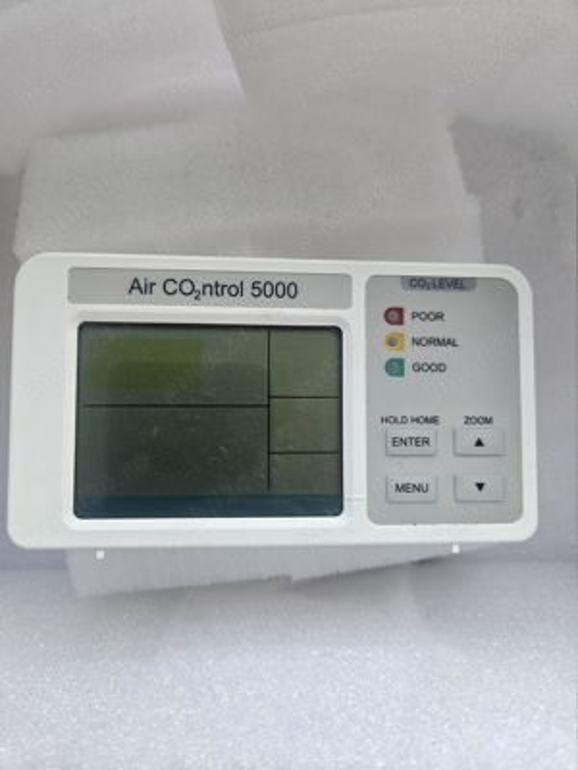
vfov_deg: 73.9
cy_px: 385
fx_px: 512
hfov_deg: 58.9
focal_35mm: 23
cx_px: 289
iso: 100
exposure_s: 1/190
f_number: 1.8
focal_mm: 5.4
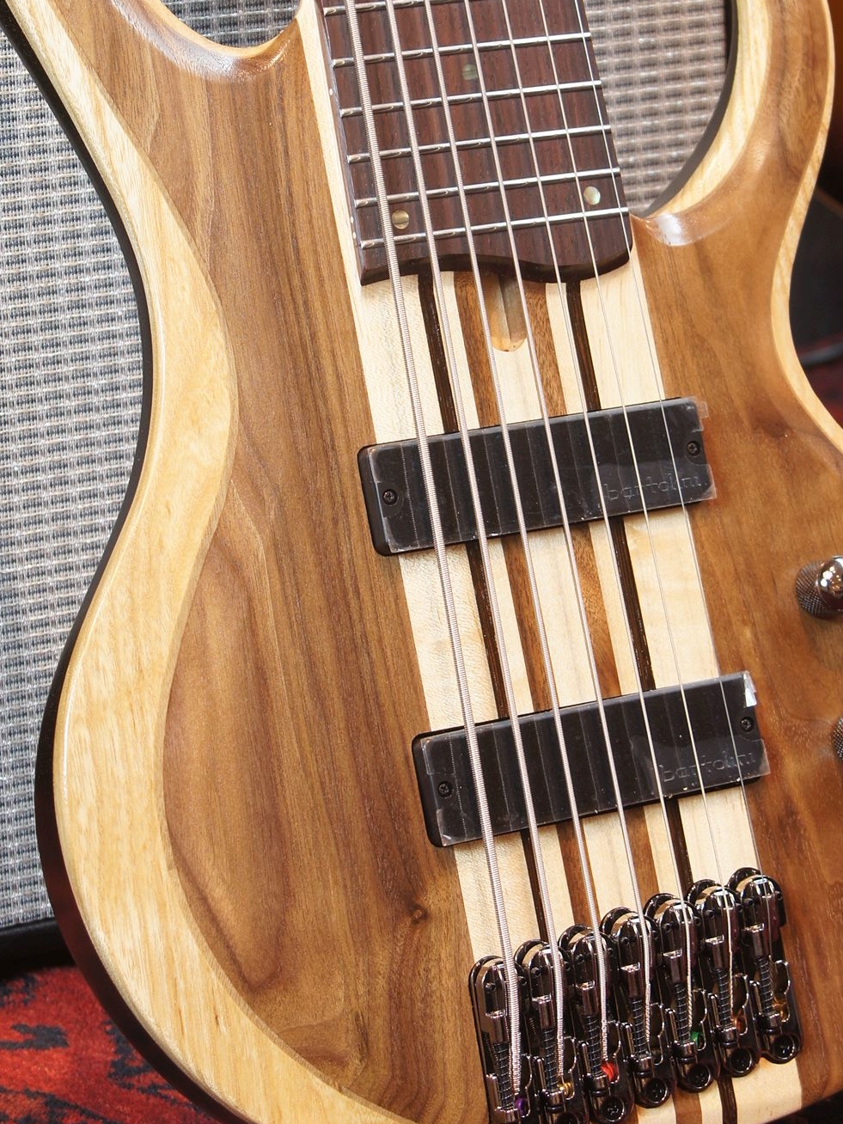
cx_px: 474
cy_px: 310
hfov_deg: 11.8
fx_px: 4091
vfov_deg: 15.6
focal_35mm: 126
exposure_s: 1/3
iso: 100
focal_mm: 50
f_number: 6.3
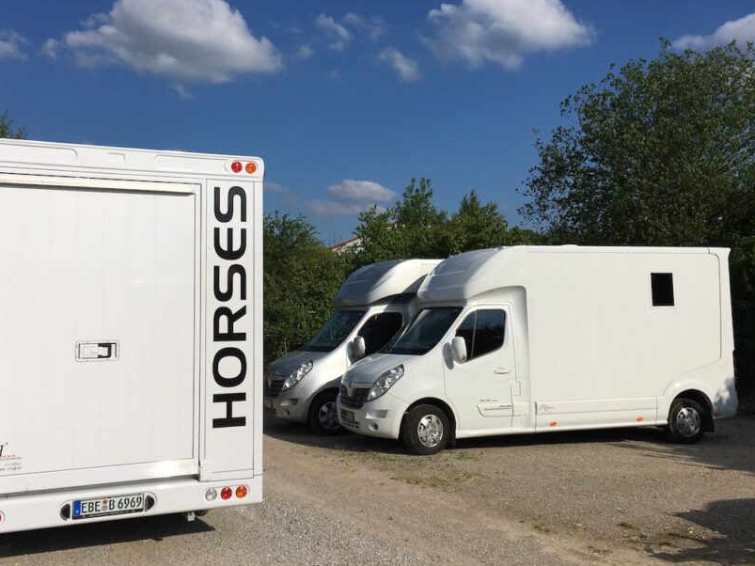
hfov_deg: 50.0
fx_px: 807
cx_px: 327
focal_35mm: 37
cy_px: 245
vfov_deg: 38.6
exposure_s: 1/4808
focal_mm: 4.15
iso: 25
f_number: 2.2
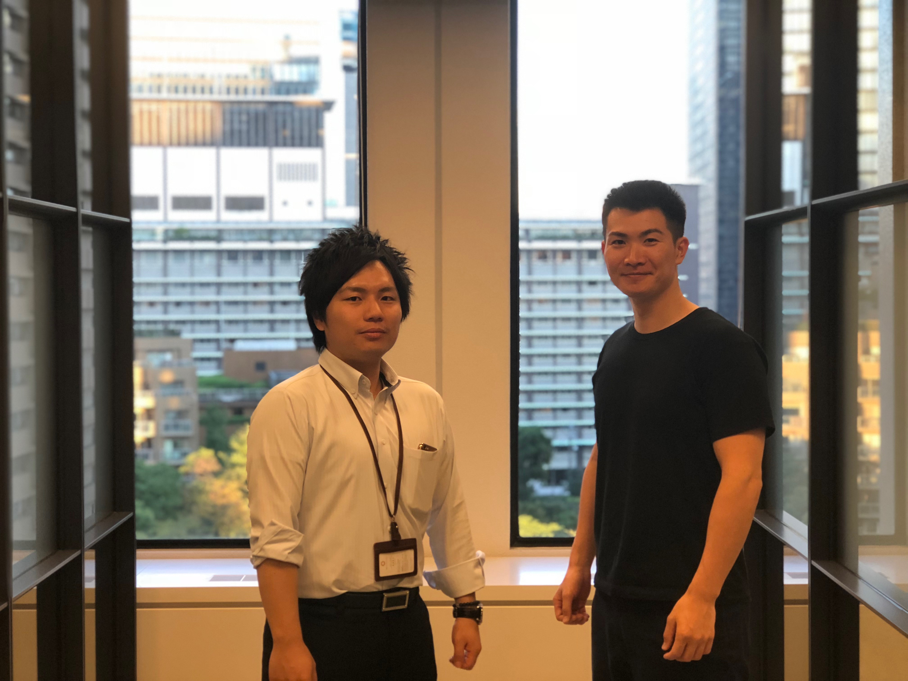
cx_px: 454
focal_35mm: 57
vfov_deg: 25.7
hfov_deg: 33.8
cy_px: 340
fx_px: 1495
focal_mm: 6.6
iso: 125
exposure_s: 1/50
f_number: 2.8
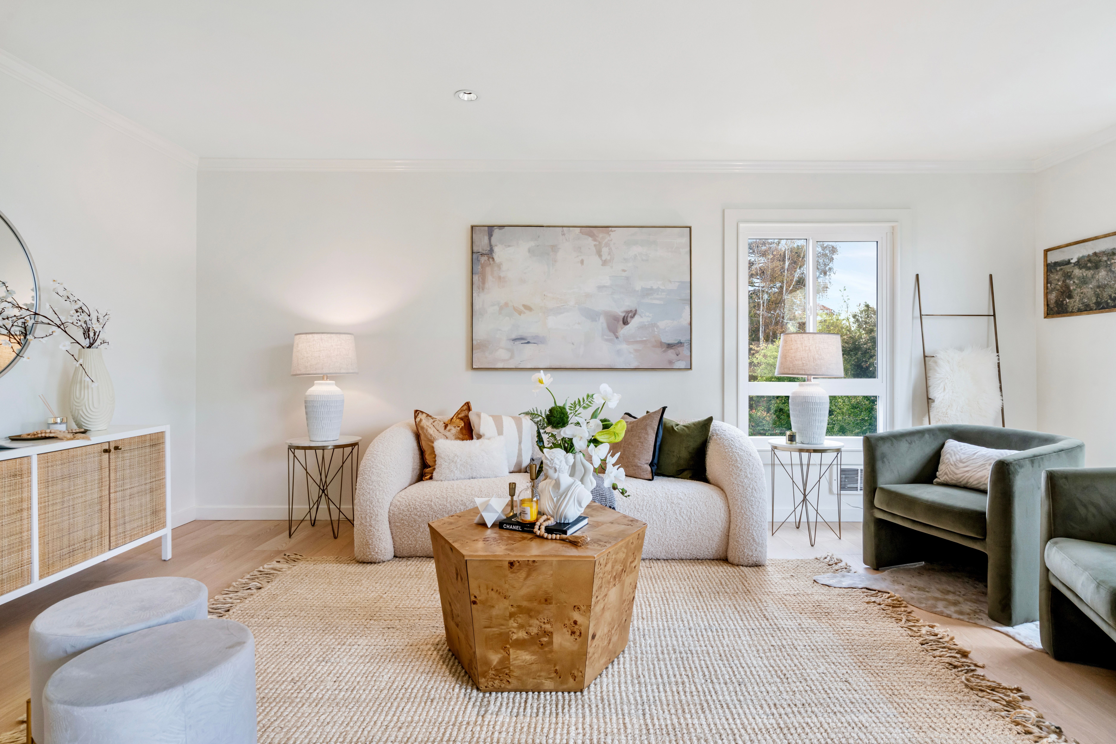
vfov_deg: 67.4
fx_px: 558
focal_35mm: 18
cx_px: 581
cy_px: 367
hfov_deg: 89.9
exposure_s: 1/20
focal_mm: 17
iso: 640
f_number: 11
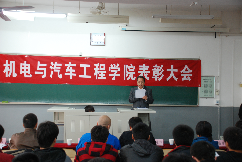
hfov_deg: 46.3
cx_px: 121
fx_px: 283
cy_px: 81
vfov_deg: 32.0
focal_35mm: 42
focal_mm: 28
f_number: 4
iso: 400
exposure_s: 1/25
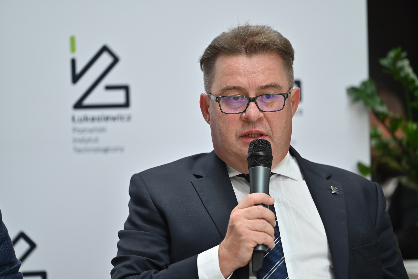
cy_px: 140
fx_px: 2090
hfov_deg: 11.4
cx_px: 209
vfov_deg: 7.6
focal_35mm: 180
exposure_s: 1/200
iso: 280
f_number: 2.8
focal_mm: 180
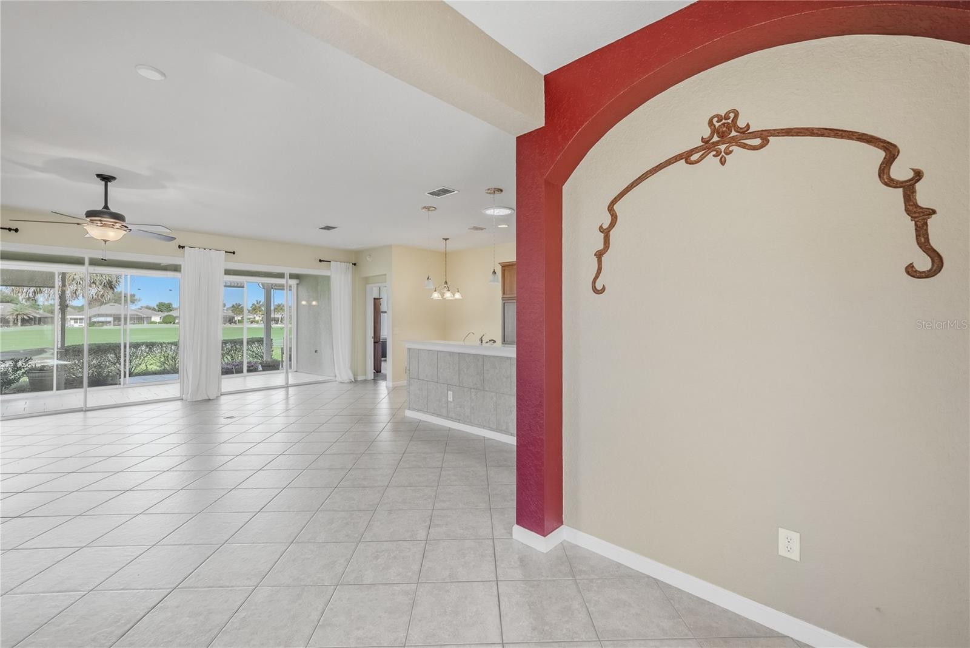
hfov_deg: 104.2
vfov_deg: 81.3
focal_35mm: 14
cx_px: 485
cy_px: 324
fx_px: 377
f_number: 4
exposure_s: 1/2000
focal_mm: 14
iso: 1000
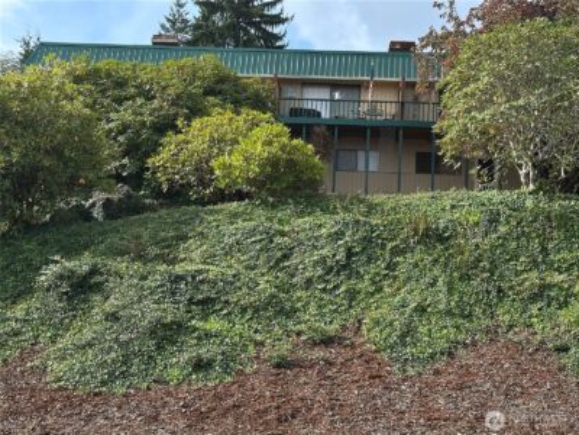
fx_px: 803
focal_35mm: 48
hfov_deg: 39.7
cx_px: 290
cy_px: 218
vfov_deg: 30.3
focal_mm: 6.86
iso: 64
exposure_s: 1/1453
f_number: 1.78
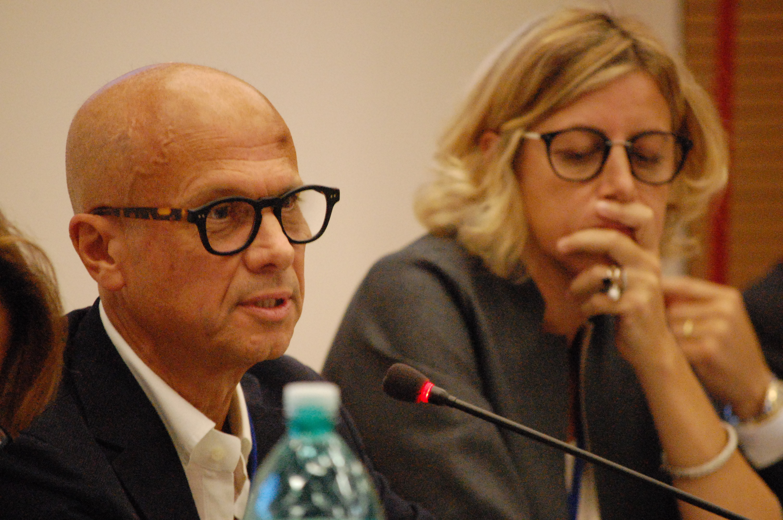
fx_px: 6519
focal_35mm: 300
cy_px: 260
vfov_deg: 4.6
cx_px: 392
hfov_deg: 6.9
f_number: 5.6
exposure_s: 1/40
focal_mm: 200
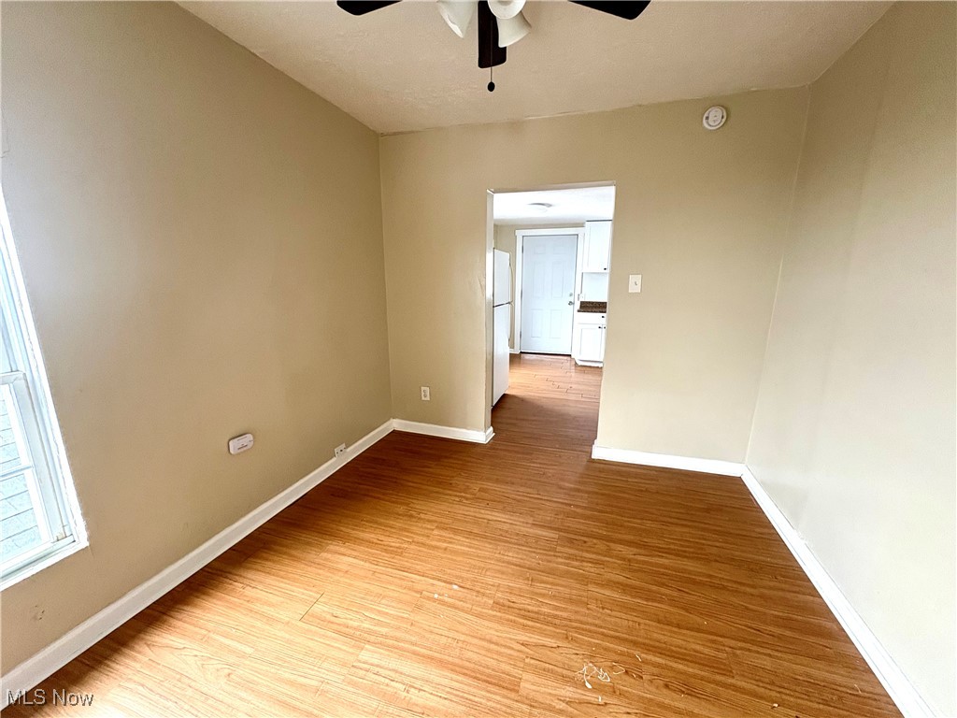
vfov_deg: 85.7
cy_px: 359
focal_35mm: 14
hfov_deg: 102.1
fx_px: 387
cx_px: 478
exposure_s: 1/60
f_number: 2.2
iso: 250
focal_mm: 2.22
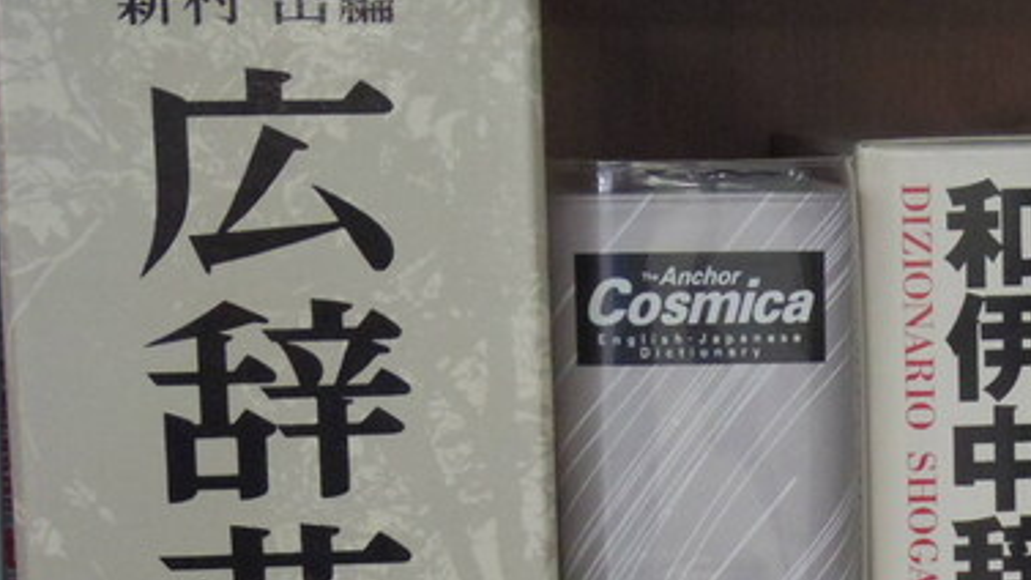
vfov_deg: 9.5
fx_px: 3472
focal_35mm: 127
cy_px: 572
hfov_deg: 16.6
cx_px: 1015
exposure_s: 1/80
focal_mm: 9.9
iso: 800
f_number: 3.5
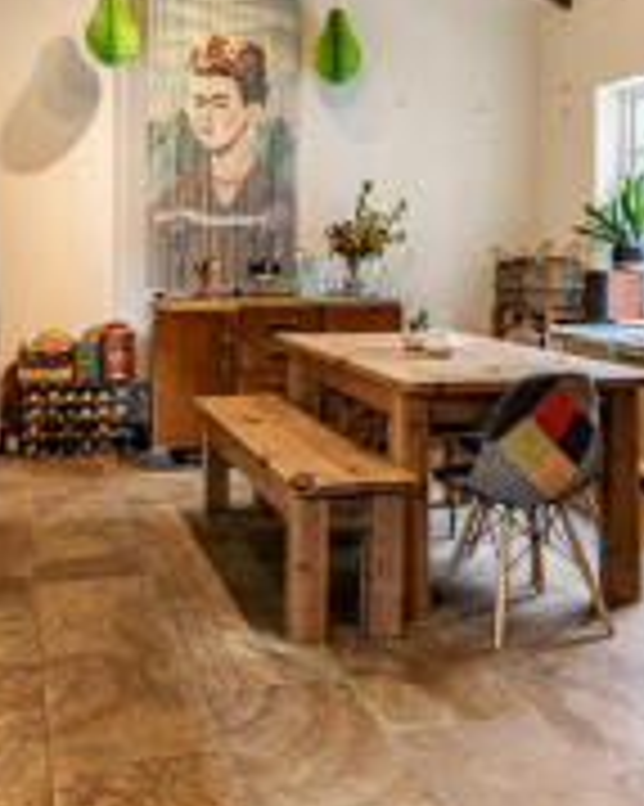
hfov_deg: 37.1
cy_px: 245
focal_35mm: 40
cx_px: 239
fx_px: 954
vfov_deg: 44.9
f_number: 9
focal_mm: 16
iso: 200
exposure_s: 1/4
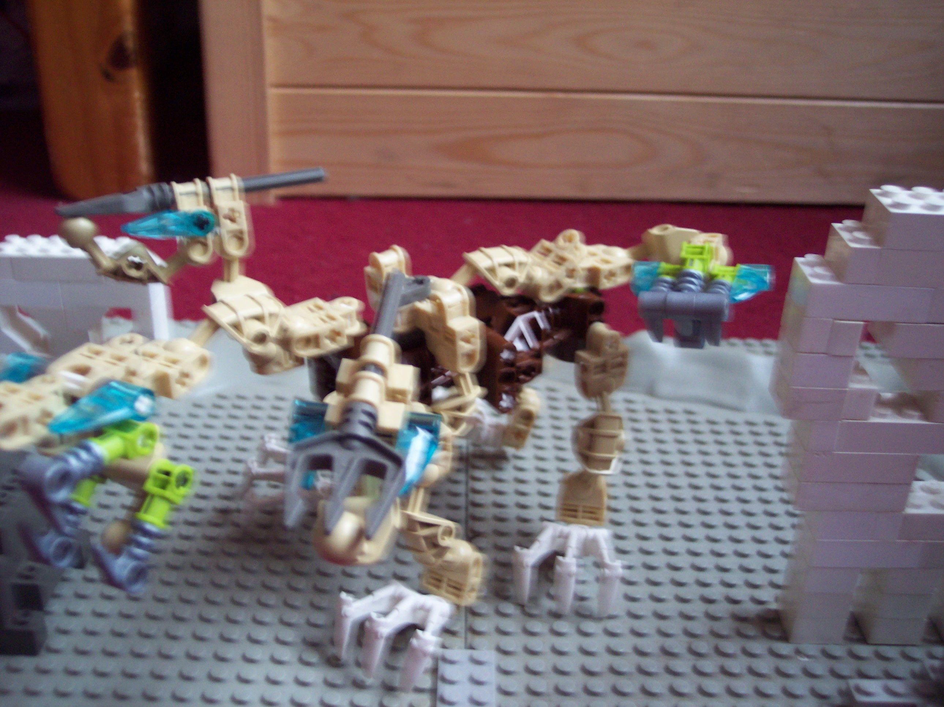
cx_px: 472
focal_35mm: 38
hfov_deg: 49.0
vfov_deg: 37.7
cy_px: 354
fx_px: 1036
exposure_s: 1/8
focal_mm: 8
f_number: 2.8
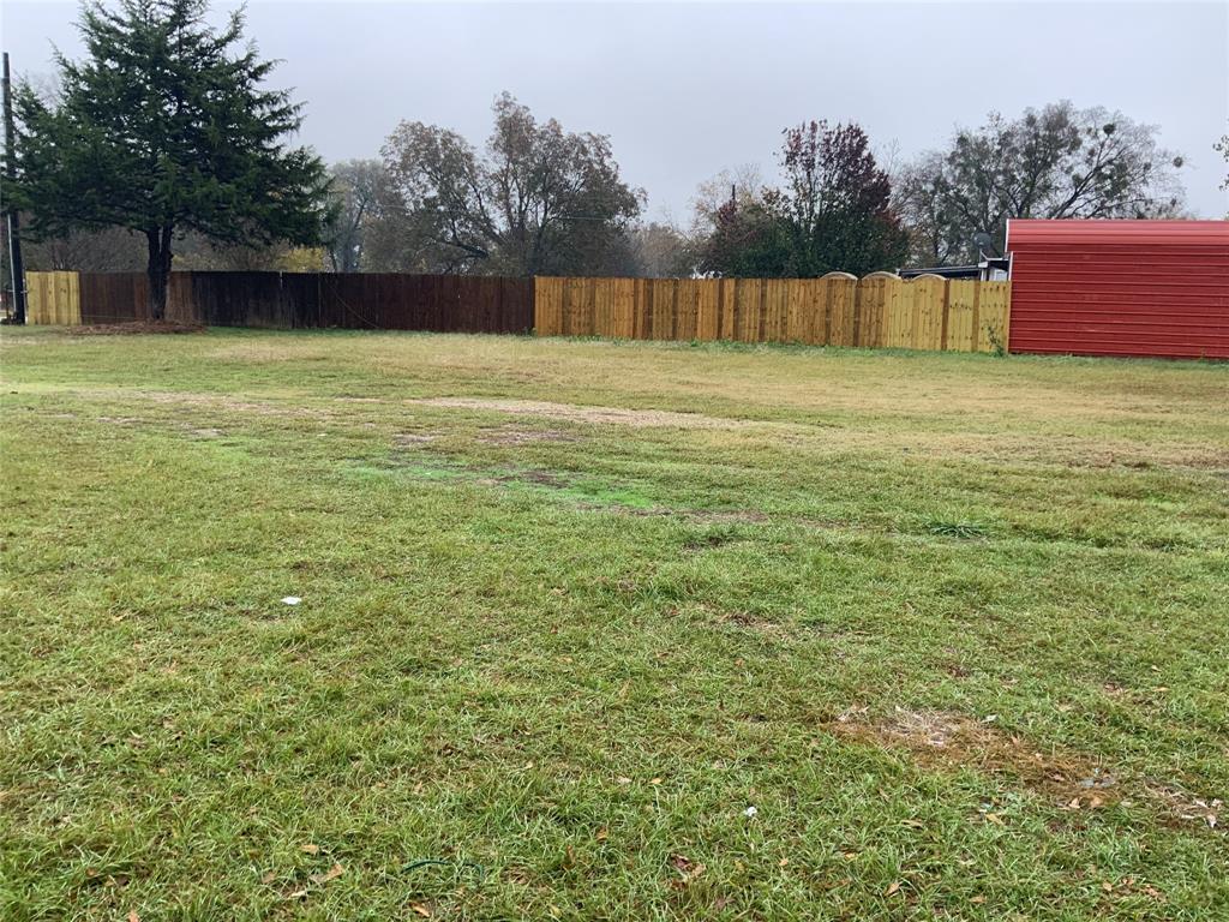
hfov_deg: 61.7
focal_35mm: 29
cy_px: 461
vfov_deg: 48.2
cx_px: 614
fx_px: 1030
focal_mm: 3
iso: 25
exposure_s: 1/122
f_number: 1.8
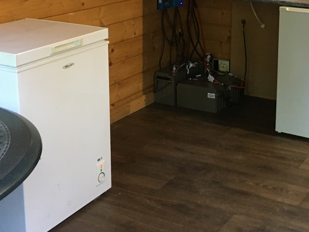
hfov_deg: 30.4
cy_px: 20
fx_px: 553
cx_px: 250
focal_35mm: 62
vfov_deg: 23.0
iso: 200
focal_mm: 4.15
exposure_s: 1/33
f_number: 2.2
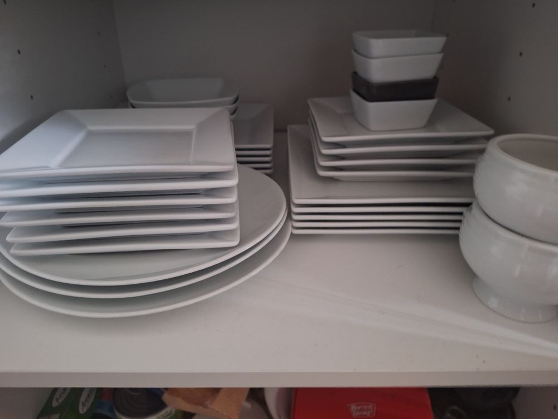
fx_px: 371
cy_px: 210
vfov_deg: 58.9
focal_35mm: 23
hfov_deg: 73.9
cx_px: 279
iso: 1000
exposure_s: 1/20
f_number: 1.8
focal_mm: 5.54
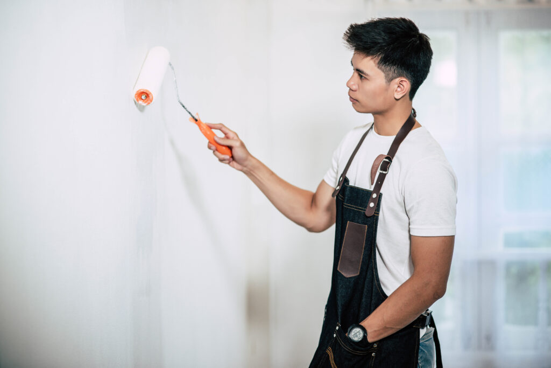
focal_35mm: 85
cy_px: 184
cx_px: 276
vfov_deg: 16.1
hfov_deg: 23.9
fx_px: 1301
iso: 400
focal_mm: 85
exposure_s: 1/200
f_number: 1.8
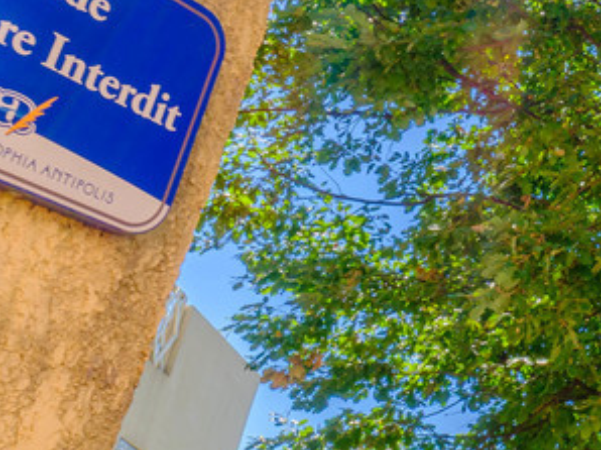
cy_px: 157
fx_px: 1492
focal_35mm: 86
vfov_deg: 17.1
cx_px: 1299
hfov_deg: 16.0
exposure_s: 1/25
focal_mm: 20
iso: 320
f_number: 16
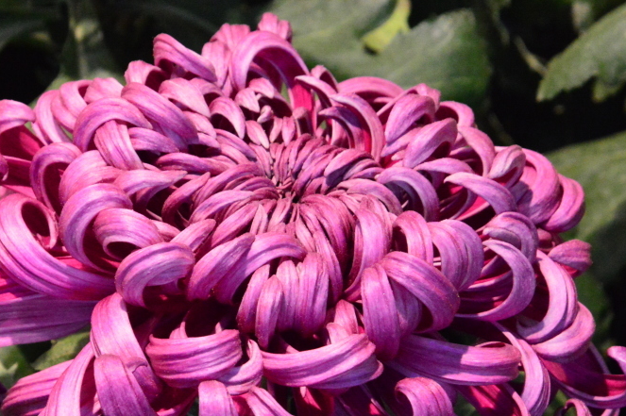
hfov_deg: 6.1
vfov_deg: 4.1
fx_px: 5834
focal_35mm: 336
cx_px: 269
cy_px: 293
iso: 6400
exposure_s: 1/60
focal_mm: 145
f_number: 13
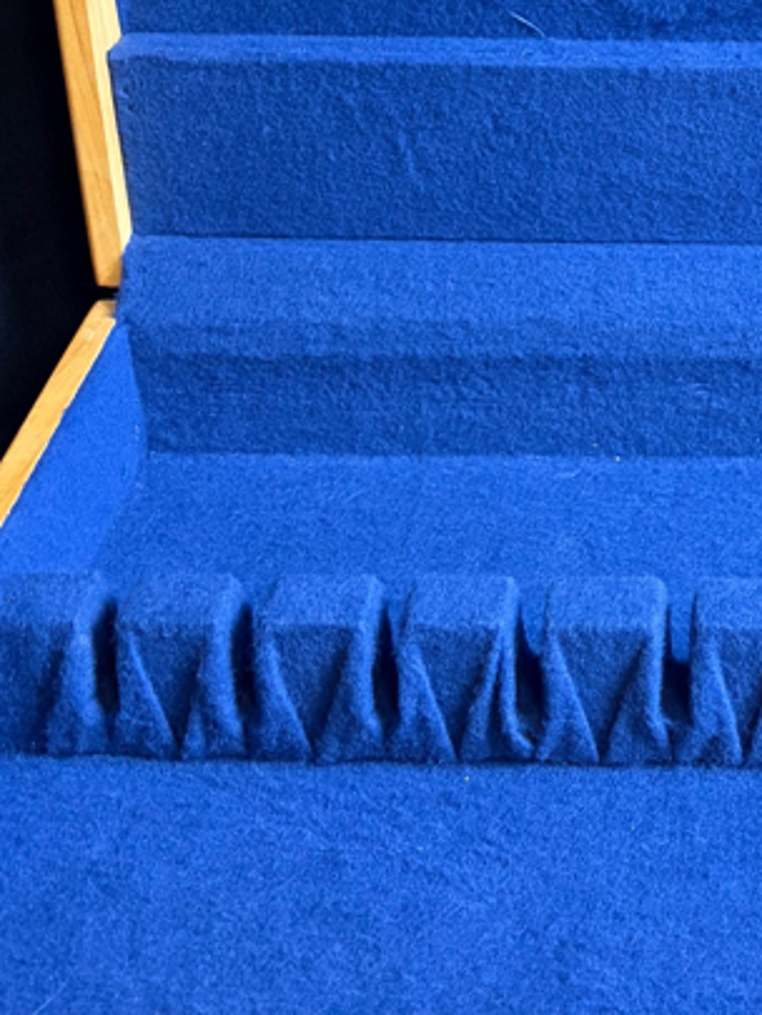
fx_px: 2259
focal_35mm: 77
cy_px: 200
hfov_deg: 18.7
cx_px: 749
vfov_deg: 24.9
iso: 320
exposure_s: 1/60
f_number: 1.6
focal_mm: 5.96
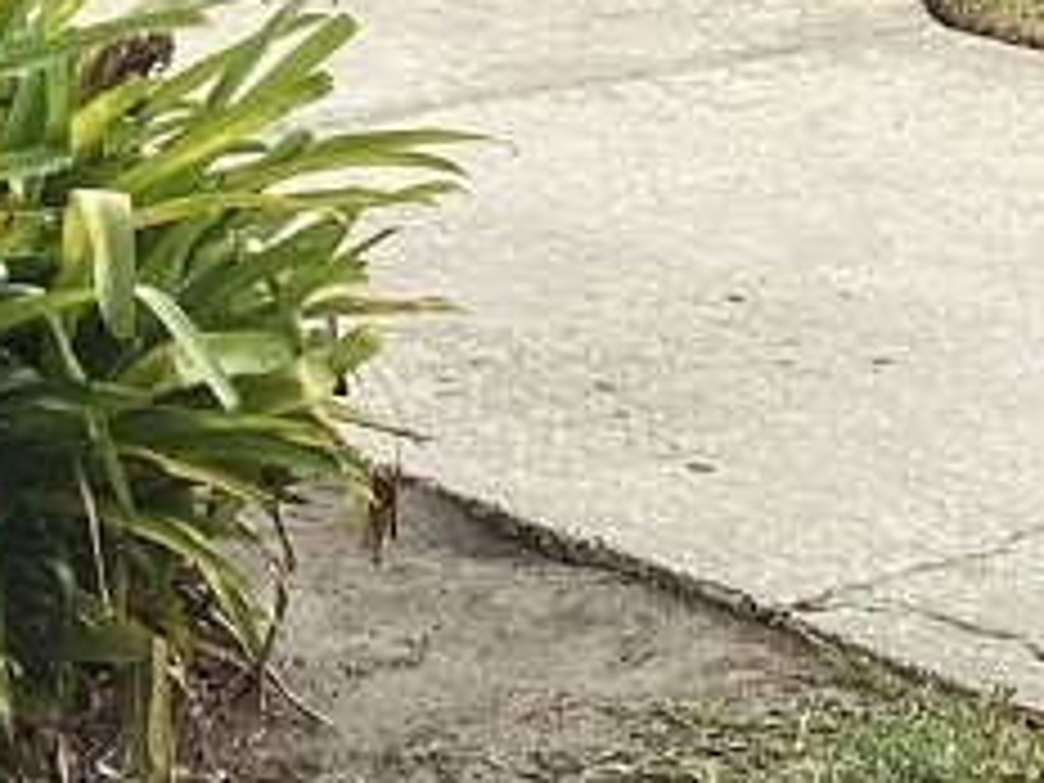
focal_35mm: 137
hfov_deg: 14.2
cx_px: 9
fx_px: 4132
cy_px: -670
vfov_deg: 10.2
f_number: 2.4
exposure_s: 1/338
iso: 25
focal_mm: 3.3
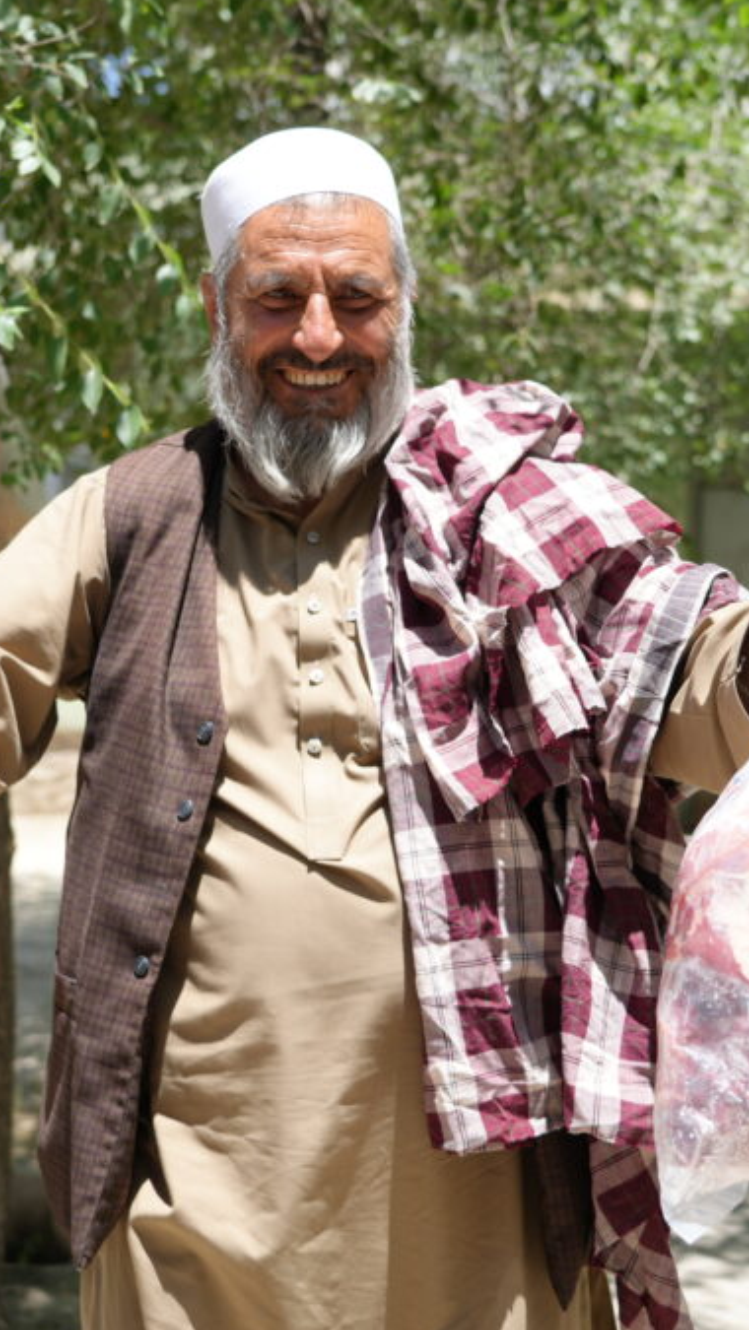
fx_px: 2188
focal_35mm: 62
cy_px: 669
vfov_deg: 33.8
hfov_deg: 19.4
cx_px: 355
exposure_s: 1/400
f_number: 4.5
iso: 100
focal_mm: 39
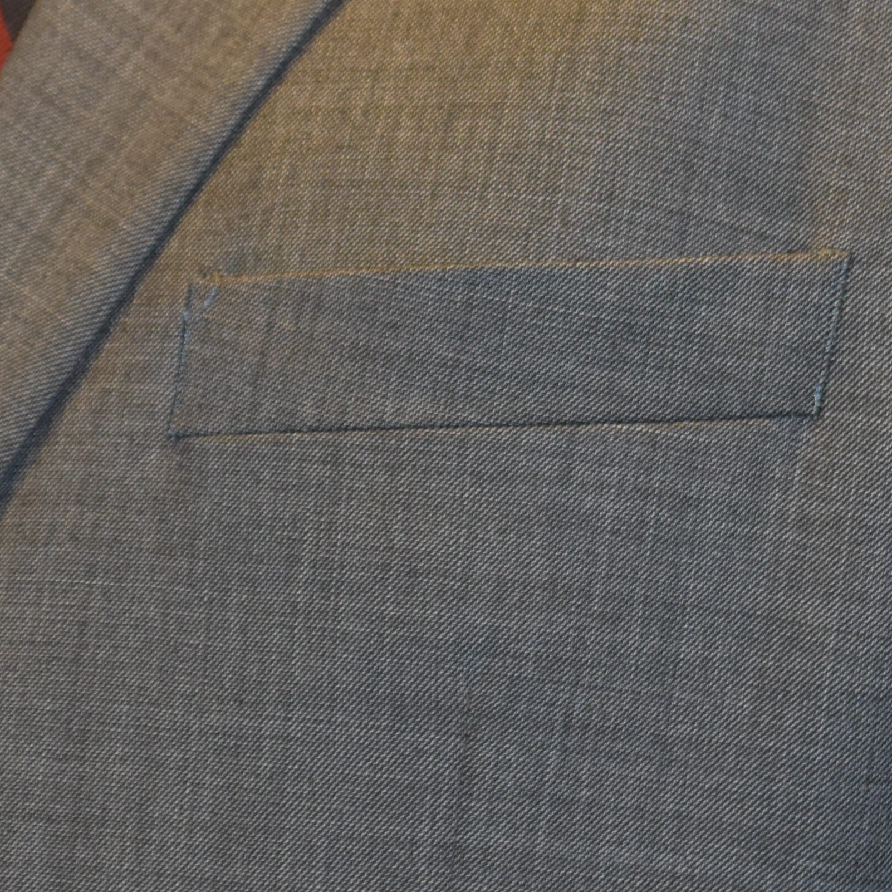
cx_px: 346
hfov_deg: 6.7
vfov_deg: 6.5
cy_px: -708
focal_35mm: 263
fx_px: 7655
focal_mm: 55
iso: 1000
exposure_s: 1/60
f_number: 5.6
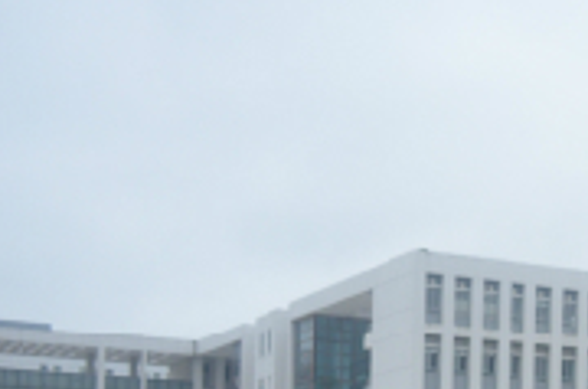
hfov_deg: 17.8
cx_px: 941
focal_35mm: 100
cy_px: 554
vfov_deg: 13.0
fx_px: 1629
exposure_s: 1/1000
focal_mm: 20
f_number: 4
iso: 500
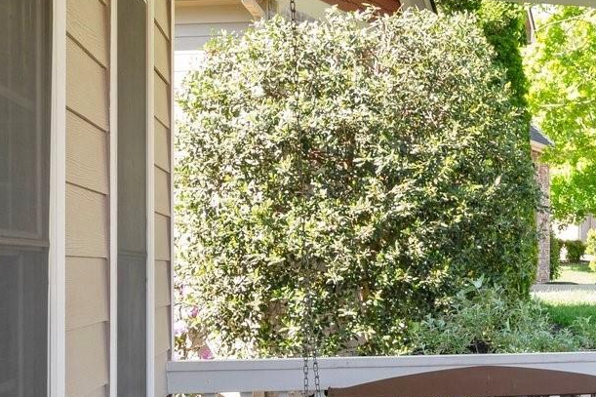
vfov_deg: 19.6
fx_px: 1137
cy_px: 325
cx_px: 720
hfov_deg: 26.1
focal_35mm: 69
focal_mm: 20.5
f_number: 8
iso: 200
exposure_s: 1/30
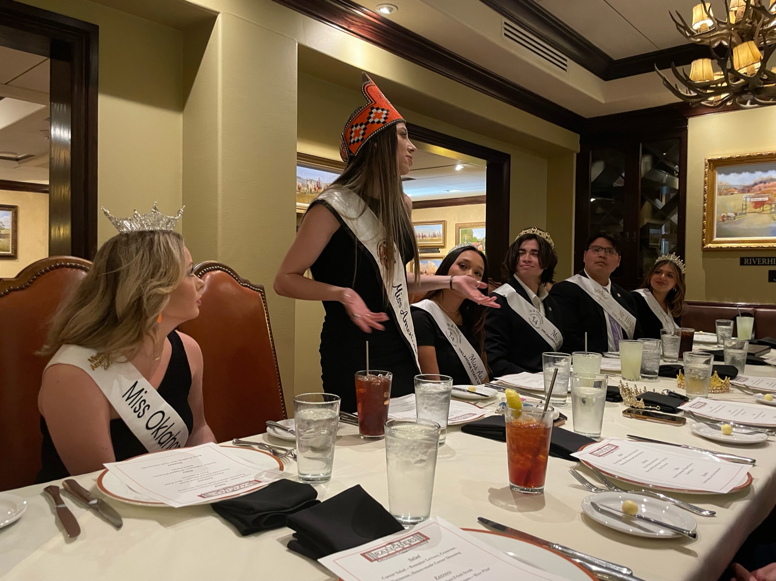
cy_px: 290
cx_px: 388
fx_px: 583
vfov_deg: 53.0
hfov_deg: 67.3
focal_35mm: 26
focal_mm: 4.2
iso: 500
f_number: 1.6
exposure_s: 1/30
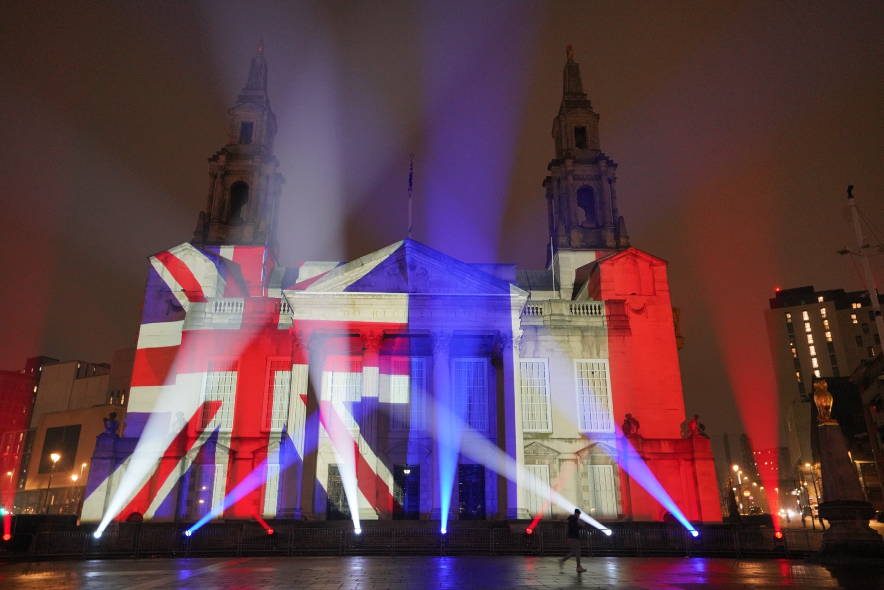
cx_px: 442
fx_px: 713
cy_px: 295
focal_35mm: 29
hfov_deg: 63.6
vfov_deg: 45.0
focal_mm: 29
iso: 3200
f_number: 4.5
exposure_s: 1/40
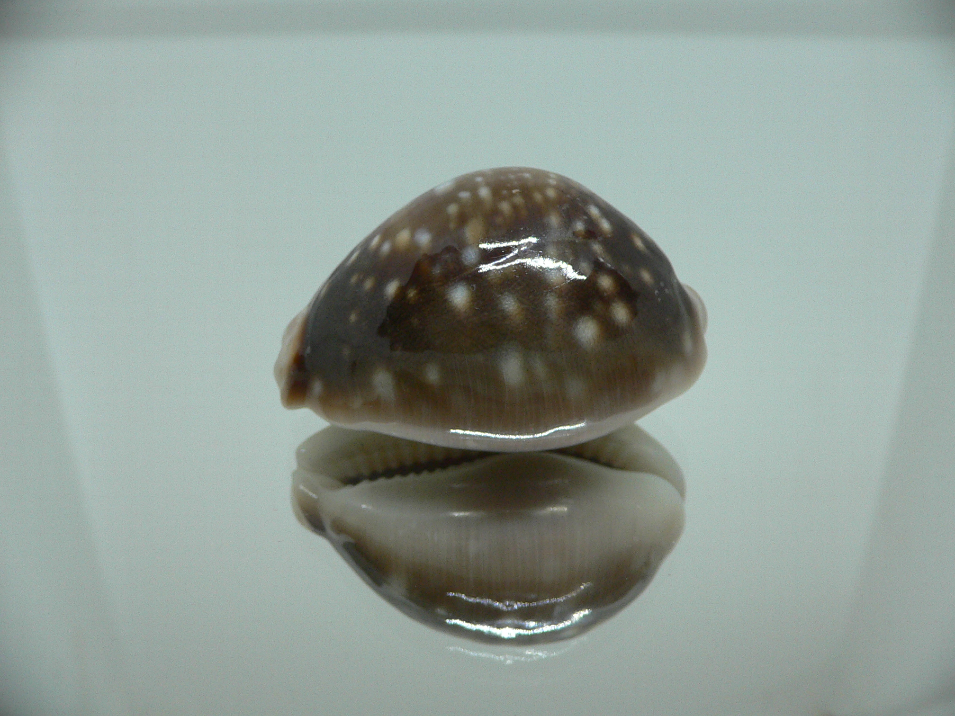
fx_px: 966
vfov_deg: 40.7
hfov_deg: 52.6
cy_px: 358
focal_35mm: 35
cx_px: 478
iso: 150
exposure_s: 1/60
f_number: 2.8
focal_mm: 4.6
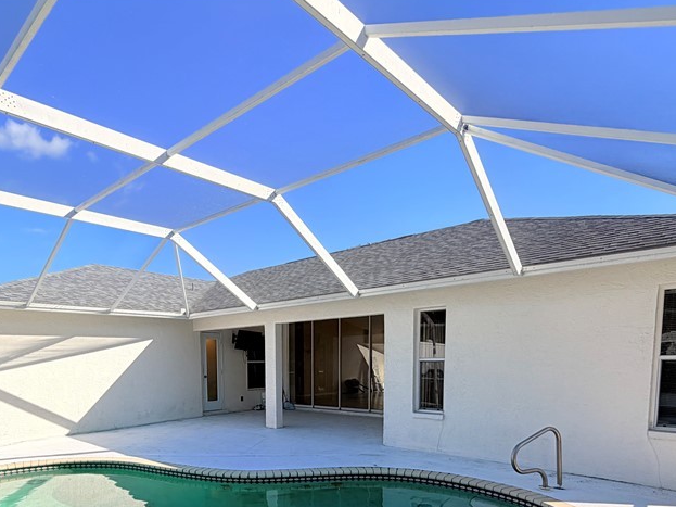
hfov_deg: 73.2
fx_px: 449
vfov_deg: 54.9
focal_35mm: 23
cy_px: 403
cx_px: 271
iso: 25
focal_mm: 2.22
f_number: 2.2
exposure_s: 1/770
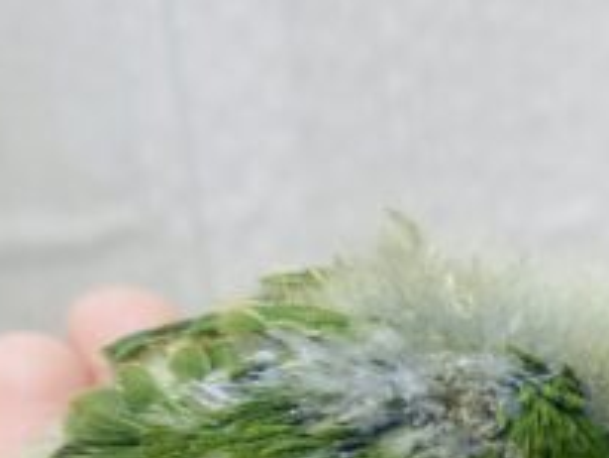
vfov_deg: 18.1
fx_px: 1373
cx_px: 496
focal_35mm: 78
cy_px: 520
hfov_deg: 24.6
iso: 80
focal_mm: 4.25
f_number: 1.8
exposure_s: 1/100
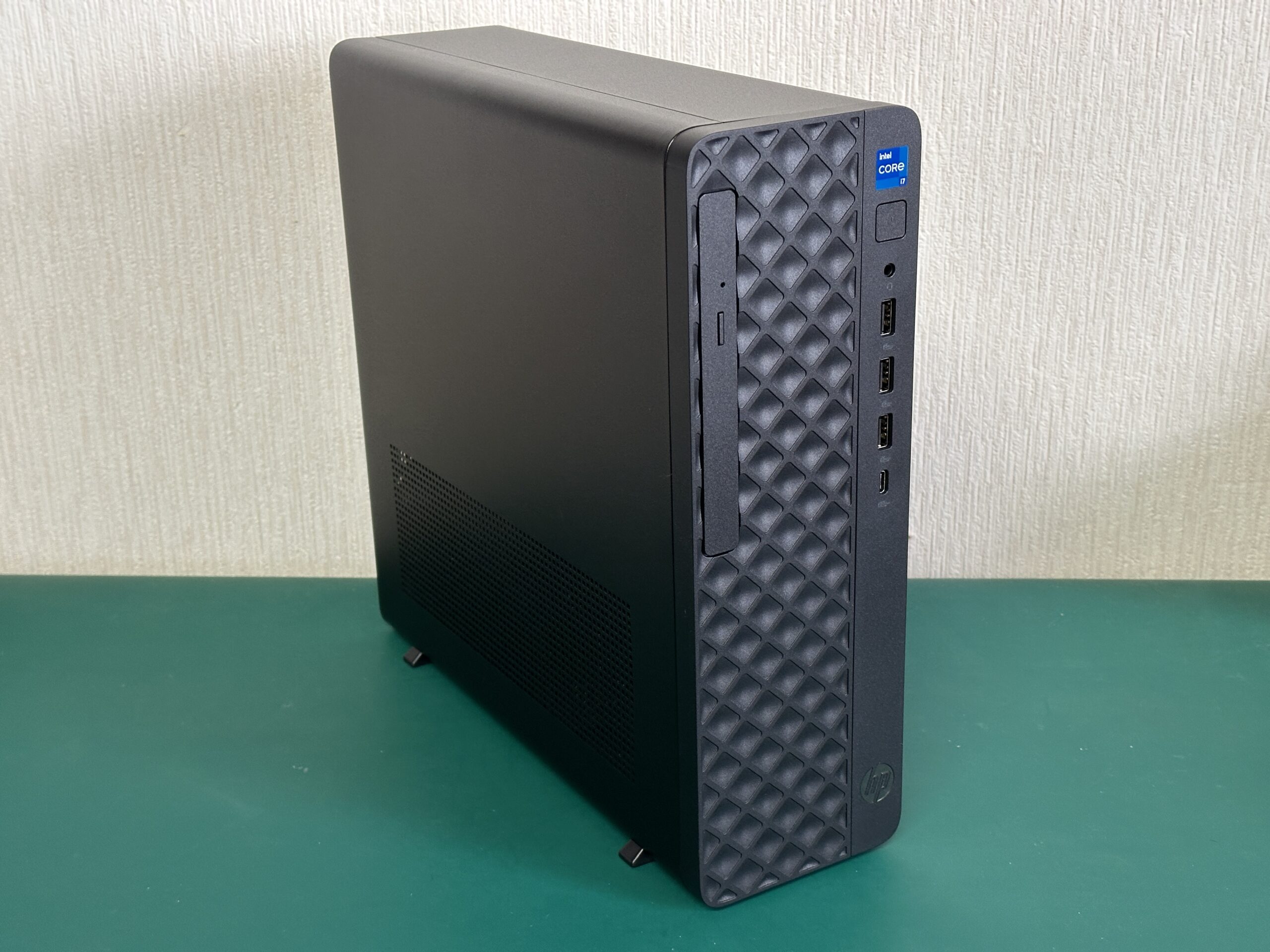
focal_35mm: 48
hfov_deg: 39.7
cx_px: 635
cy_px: 476
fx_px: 1761
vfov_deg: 30.3
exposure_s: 1/33
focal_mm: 6.86
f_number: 1.78
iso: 200
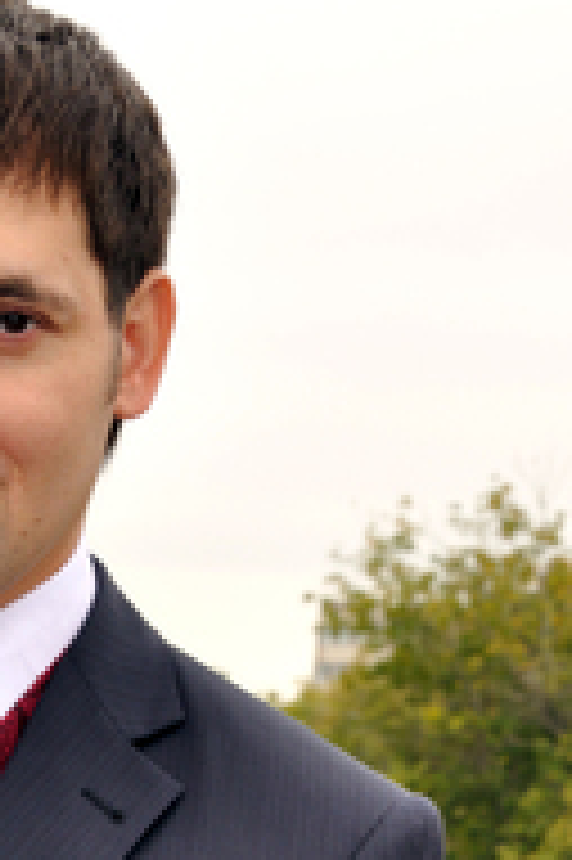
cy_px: 1216
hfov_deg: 7.8
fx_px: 4130
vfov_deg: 11.5
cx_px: -227
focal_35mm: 173
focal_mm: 40
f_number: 10
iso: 250
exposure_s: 1/125
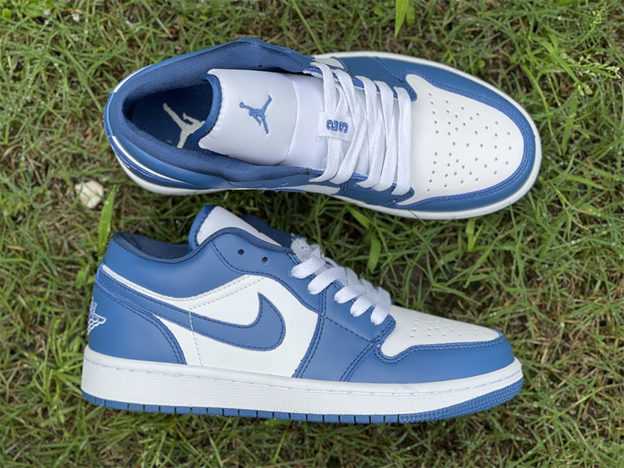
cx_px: 312
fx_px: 1154
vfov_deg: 22.9
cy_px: 234
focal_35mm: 64
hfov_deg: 30.3
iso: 20
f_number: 2.2
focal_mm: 7.5
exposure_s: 1/131
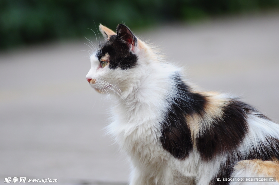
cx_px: 140
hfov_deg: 7.6
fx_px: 2090
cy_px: 92
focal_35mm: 270
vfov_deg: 5.1
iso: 200
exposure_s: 1/320
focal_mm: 180
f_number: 2.8
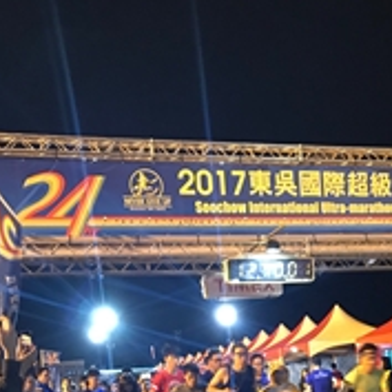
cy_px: 429
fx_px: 705
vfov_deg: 28.3
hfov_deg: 30.6
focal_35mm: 55
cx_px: 291
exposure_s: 1/7
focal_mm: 3.99
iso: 80
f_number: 1.8
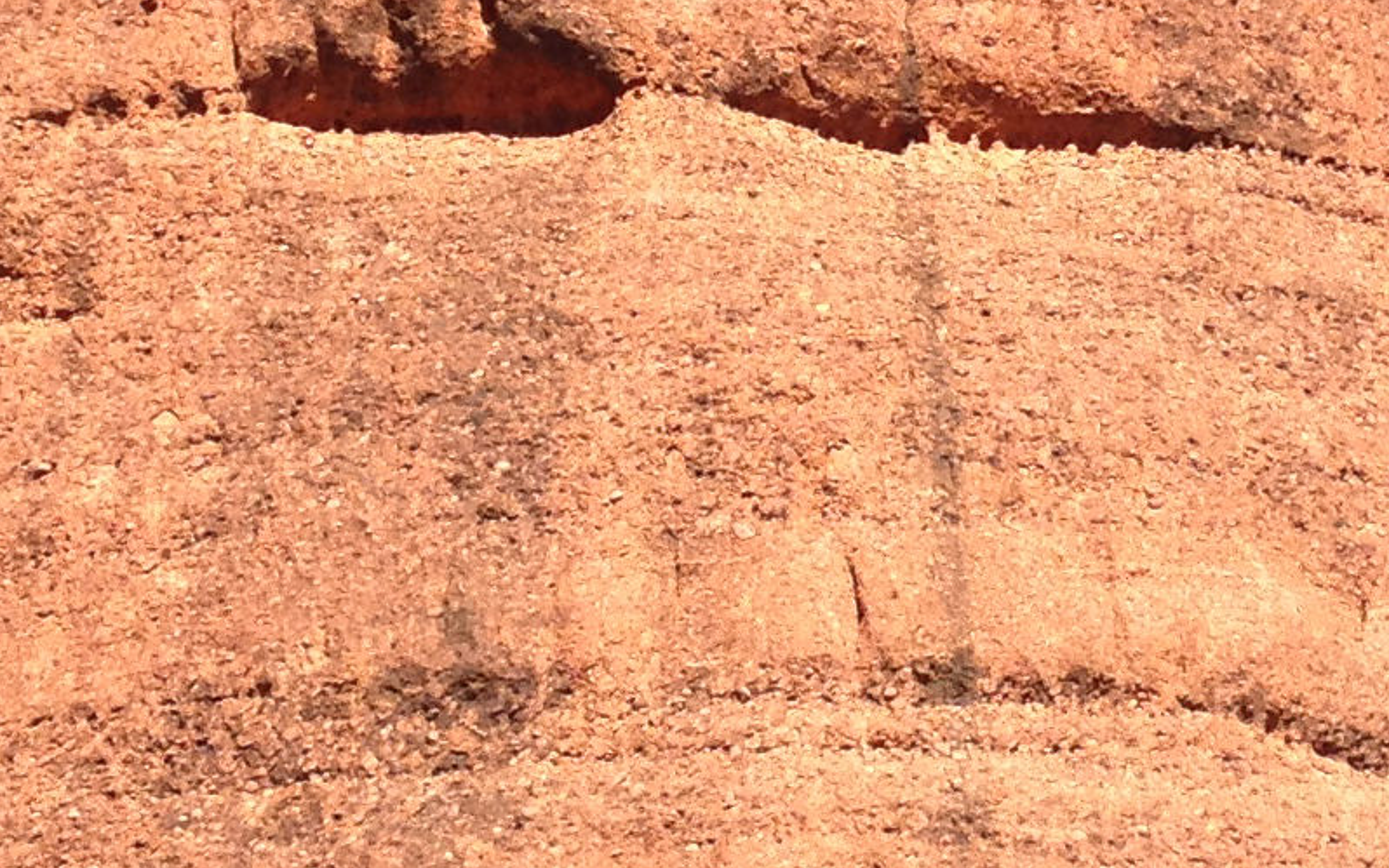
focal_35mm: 143
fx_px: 5414
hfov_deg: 14.5
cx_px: 1114
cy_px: 35
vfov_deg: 9.1
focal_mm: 4.12
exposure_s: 1/733
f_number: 2.4
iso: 50
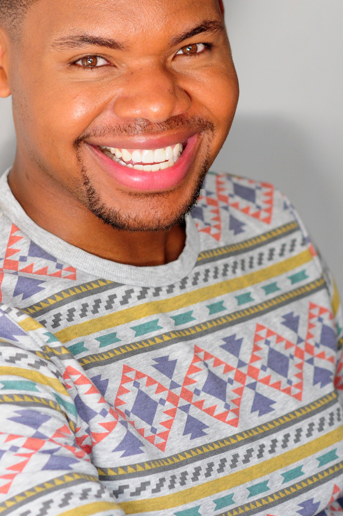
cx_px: 130
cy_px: 248
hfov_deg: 6.8
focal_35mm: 202
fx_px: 2891
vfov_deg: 10.2
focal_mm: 85
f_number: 4
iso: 640
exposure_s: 1/400
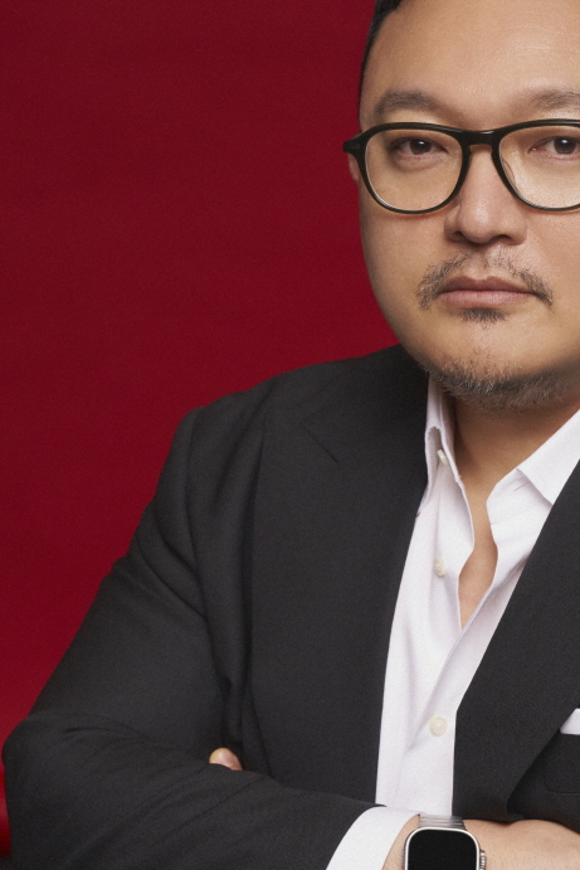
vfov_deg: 13.5
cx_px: 478
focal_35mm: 152
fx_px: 3671
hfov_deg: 9.0
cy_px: 652
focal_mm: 70
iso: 800
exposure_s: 1/160
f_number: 6.3
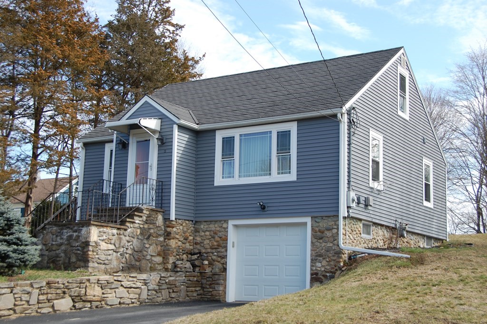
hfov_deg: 37.9
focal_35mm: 52
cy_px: 162
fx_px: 710
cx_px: 244
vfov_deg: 25.7
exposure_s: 1/250
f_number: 8
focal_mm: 35
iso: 200
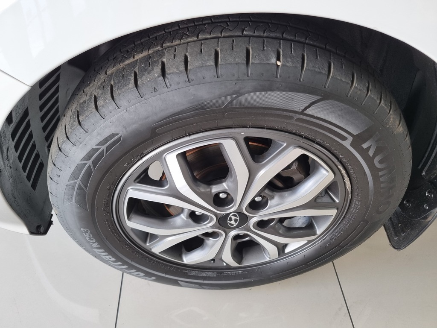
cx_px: 218
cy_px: 164
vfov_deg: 53.1
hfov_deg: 67.3
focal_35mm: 26
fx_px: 328
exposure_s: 1/100
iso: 80
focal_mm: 5.4
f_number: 1.8
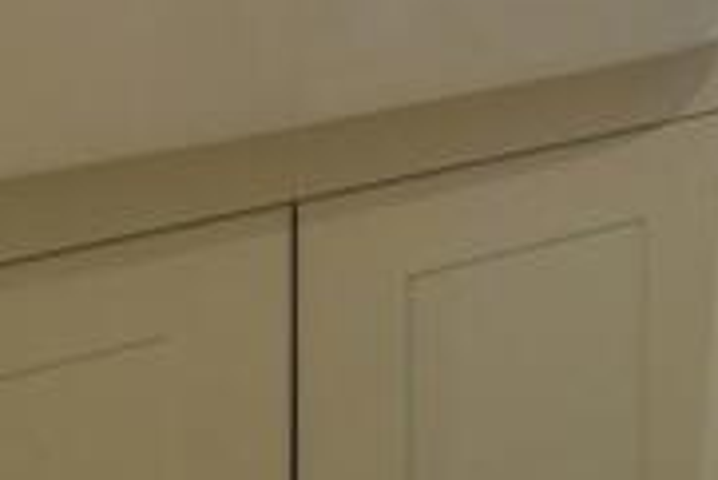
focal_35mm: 58
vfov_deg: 18.8
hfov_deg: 27.5
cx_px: 980
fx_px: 1158
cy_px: -355
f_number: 7.1
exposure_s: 1/6
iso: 160
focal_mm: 10.4
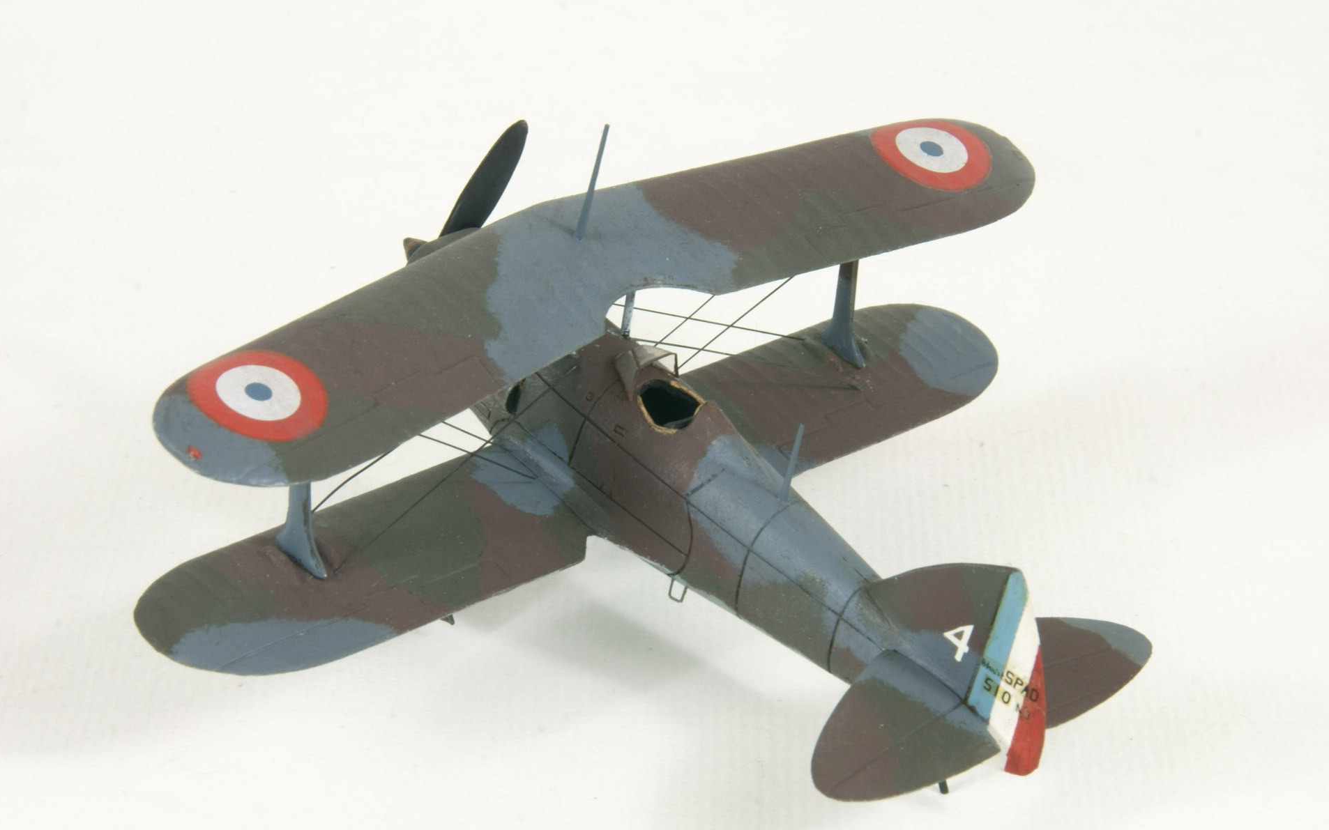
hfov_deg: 13.6
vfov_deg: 8.5
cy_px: 445
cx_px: 665
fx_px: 5577
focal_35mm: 154
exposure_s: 3.2
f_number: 29
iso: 80
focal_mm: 100
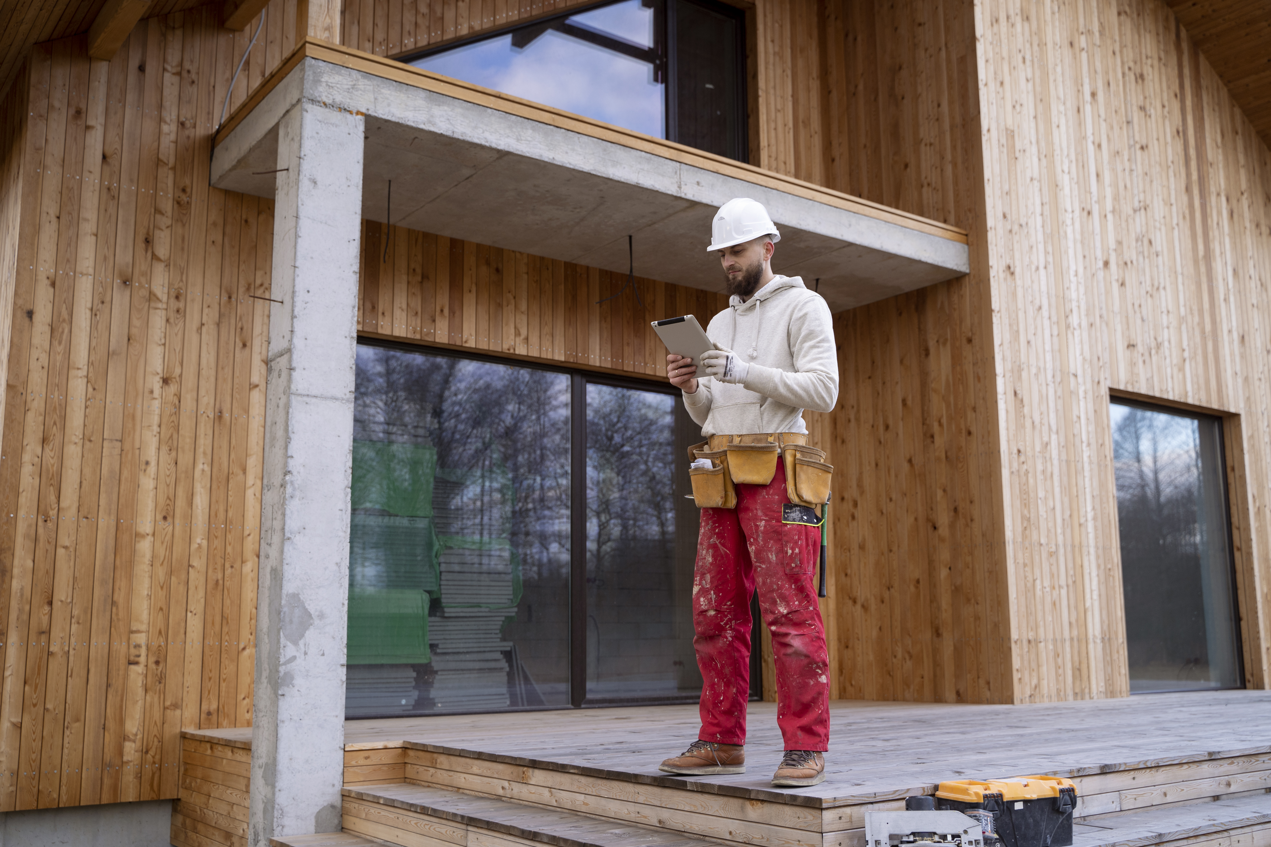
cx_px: 636
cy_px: 424
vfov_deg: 37.9
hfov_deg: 54.4
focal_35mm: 35
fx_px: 1236
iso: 320
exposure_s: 1/250
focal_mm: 35
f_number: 3.5
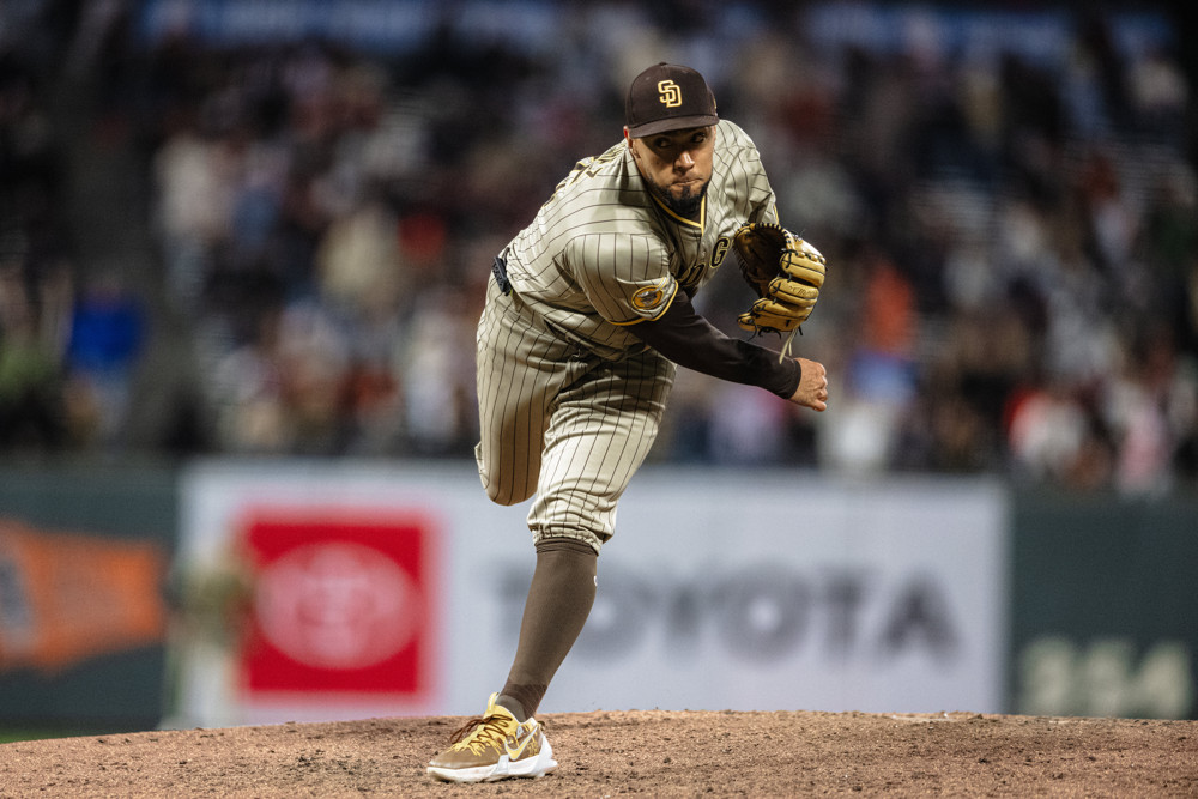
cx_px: 599
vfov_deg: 3.4
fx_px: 13312
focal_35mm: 400
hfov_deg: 5.2
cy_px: 400
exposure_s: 1/2500
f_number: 2.8
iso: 2500
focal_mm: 400
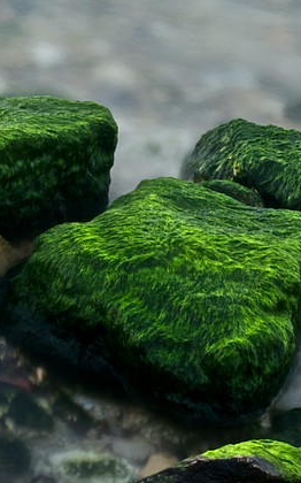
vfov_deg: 11.0
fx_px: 2499
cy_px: 186
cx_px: 71
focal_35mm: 190
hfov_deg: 6.9
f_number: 32
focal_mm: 55
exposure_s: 8
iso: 100
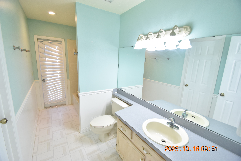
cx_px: 120
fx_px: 100
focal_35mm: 15
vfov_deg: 77.3
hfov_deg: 100.4
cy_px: 80
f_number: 3.5
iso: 800
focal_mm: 10
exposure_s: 1/90
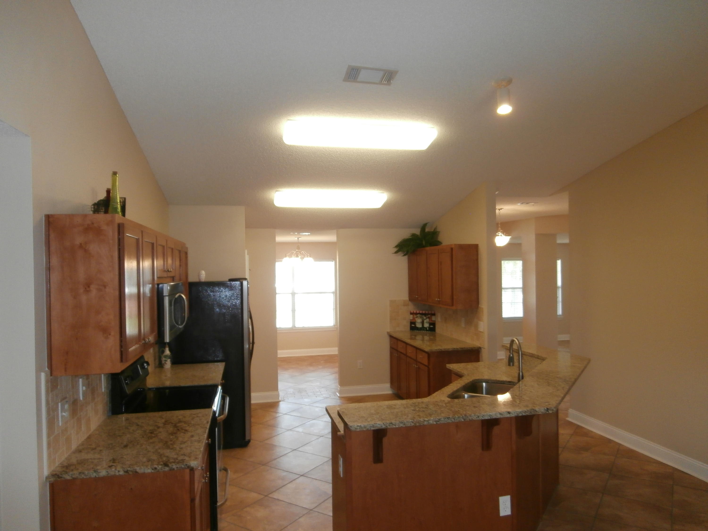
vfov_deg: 56.8
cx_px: 354
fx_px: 491
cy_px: 266
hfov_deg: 71.6
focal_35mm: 24
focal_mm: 4.2
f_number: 3
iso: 200
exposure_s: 1/30
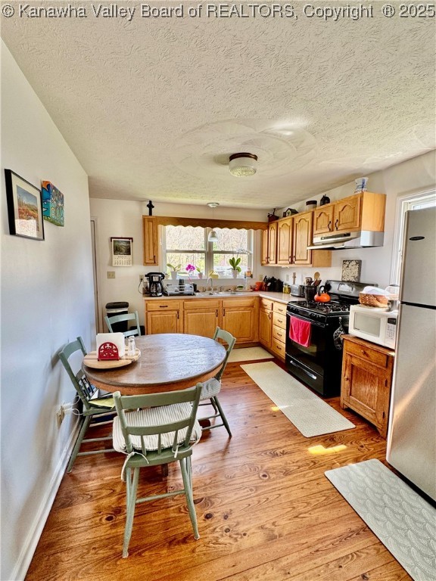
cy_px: 290
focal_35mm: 14
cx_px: 218
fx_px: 235
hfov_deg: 85.7
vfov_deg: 102.1
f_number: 2.2
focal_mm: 2.22
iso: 100
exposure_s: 1/99
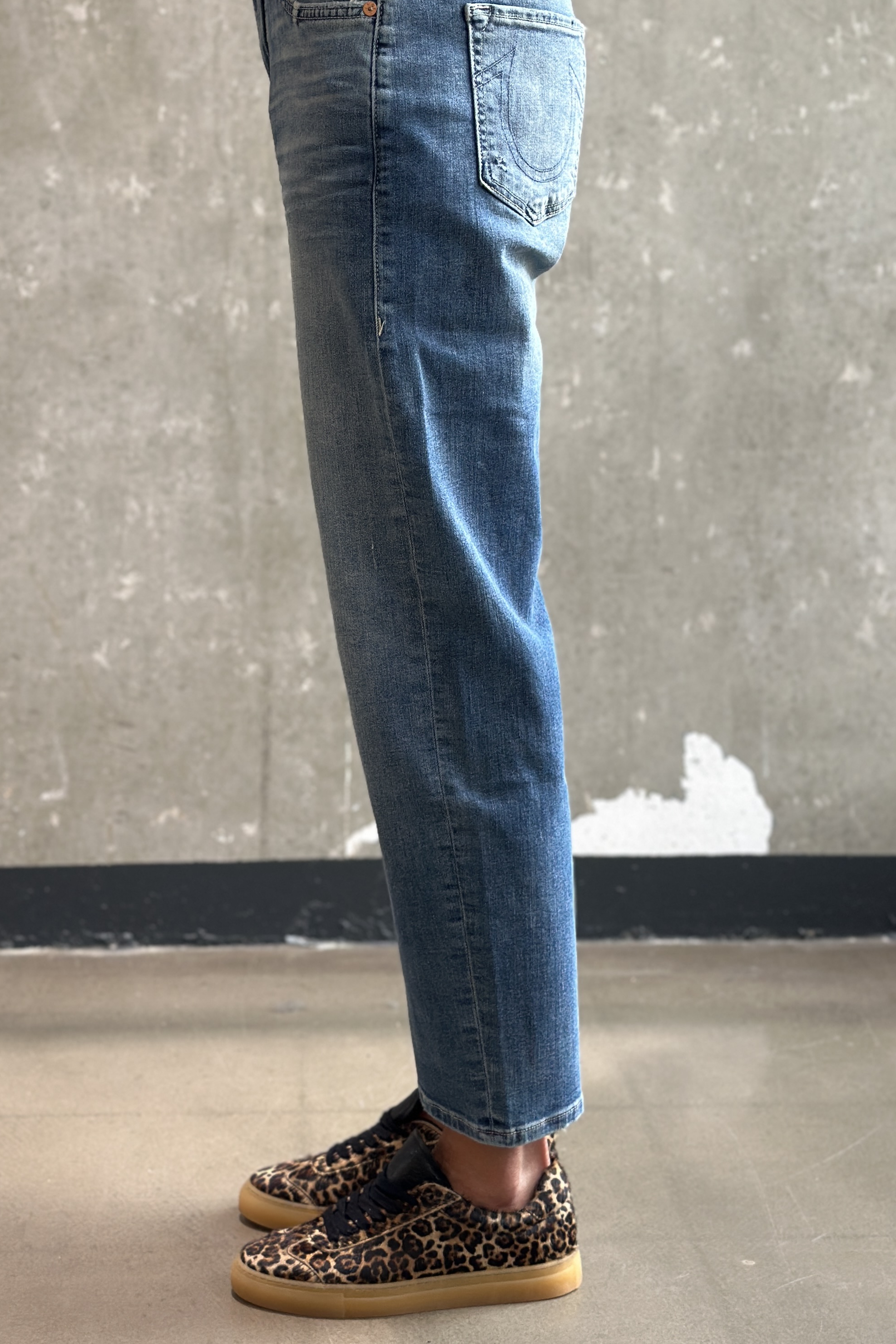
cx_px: 399
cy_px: 563
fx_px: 2539
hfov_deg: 20.0
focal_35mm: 68
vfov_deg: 29.6
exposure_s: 1/130
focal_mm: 6.86
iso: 100
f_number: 1.78
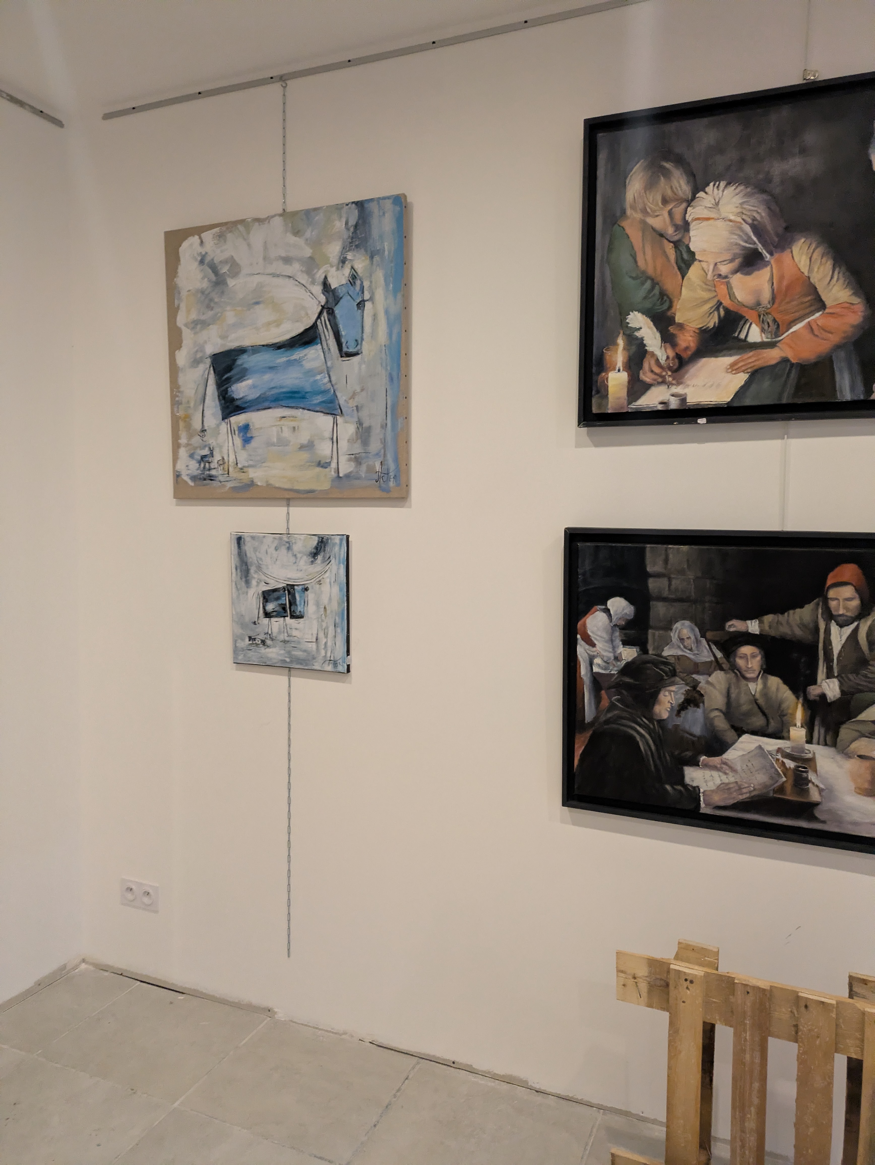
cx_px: 438
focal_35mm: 25
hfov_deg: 54.9
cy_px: 582
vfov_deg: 69.4
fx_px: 842
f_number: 1.89
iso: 633
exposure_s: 1/50
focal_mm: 5.43
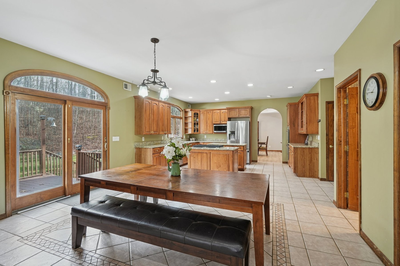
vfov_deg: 73.7
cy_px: 133
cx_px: 200
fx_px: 178
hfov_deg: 96.7
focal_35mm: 16
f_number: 8
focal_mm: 16
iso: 400
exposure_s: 1/4
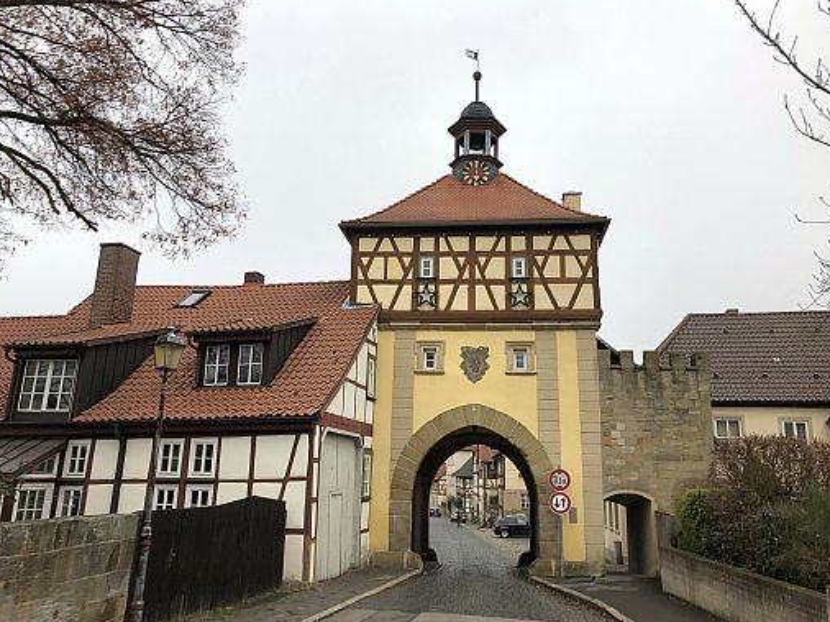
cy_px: 304
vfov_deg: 48.2
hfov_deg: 61.7
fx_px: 695
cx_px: 415
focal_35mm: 29
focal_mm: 3.99
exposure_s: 1/120
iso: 20
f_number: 1.8
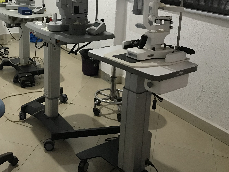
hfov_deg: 38.6
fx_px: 318
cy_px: 50
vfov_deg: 29.9
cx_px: 55
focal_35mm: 48
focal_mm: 3.99
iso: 100
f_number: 1.8
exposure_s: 1/17
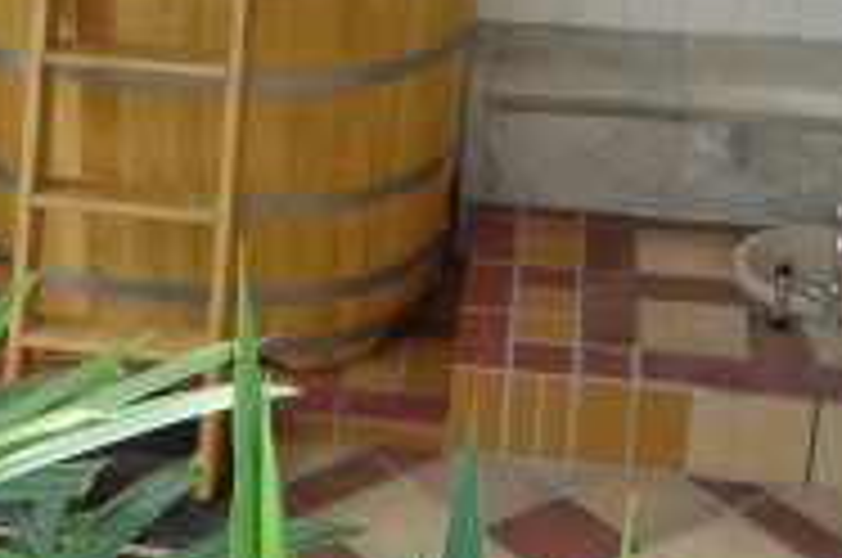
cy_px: 4
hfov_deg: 25.5
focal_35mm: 78
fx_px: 1821
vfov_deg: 17.1
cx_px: 153
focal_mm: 5.8
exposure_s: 1/100
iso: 80
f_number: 2.8
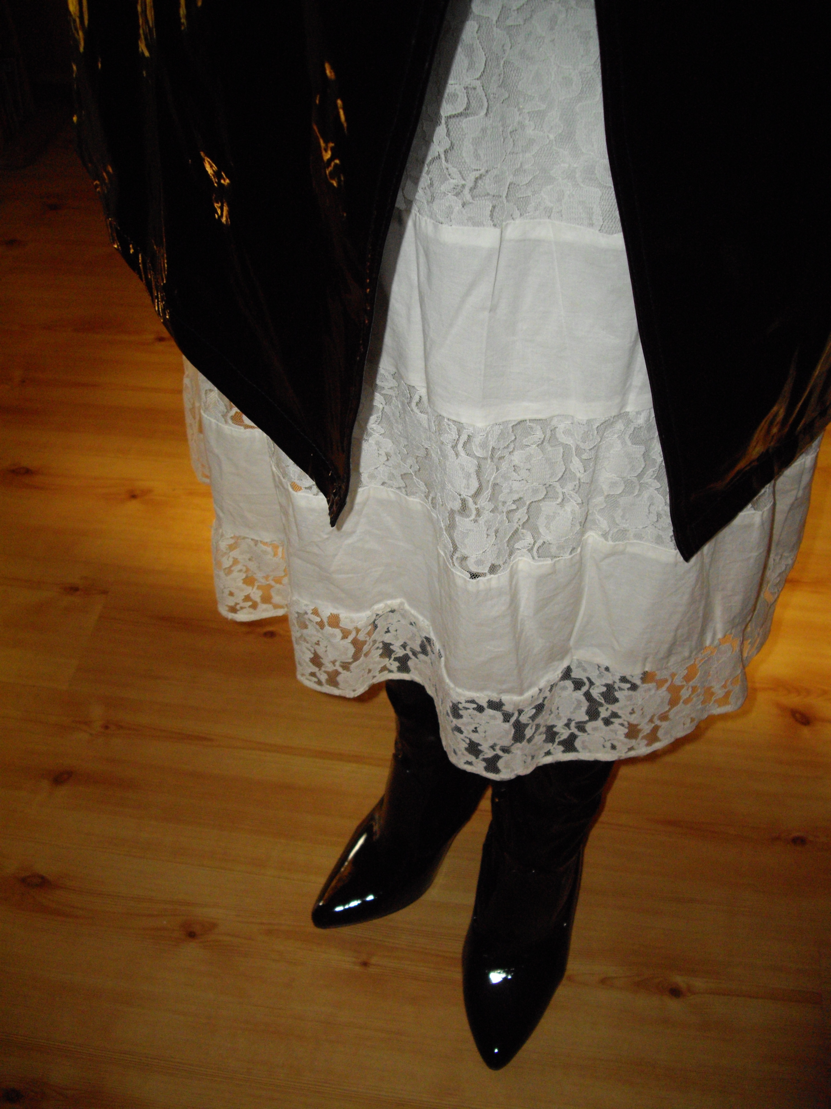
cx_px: 416
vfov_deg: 49.0
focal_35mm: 38
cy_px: 554
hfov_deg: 37.7
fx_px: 1216
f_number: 2.8
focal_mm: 7.9
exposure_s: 1/40
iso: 400
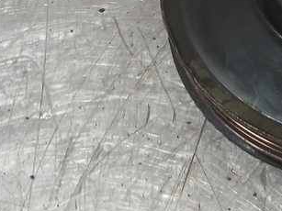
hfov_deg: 20.1
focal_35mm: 90
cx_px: 362
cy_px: 23
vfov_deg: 16.2
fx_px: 733
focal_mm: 4
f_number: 1.8
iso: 100
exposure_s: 1/50
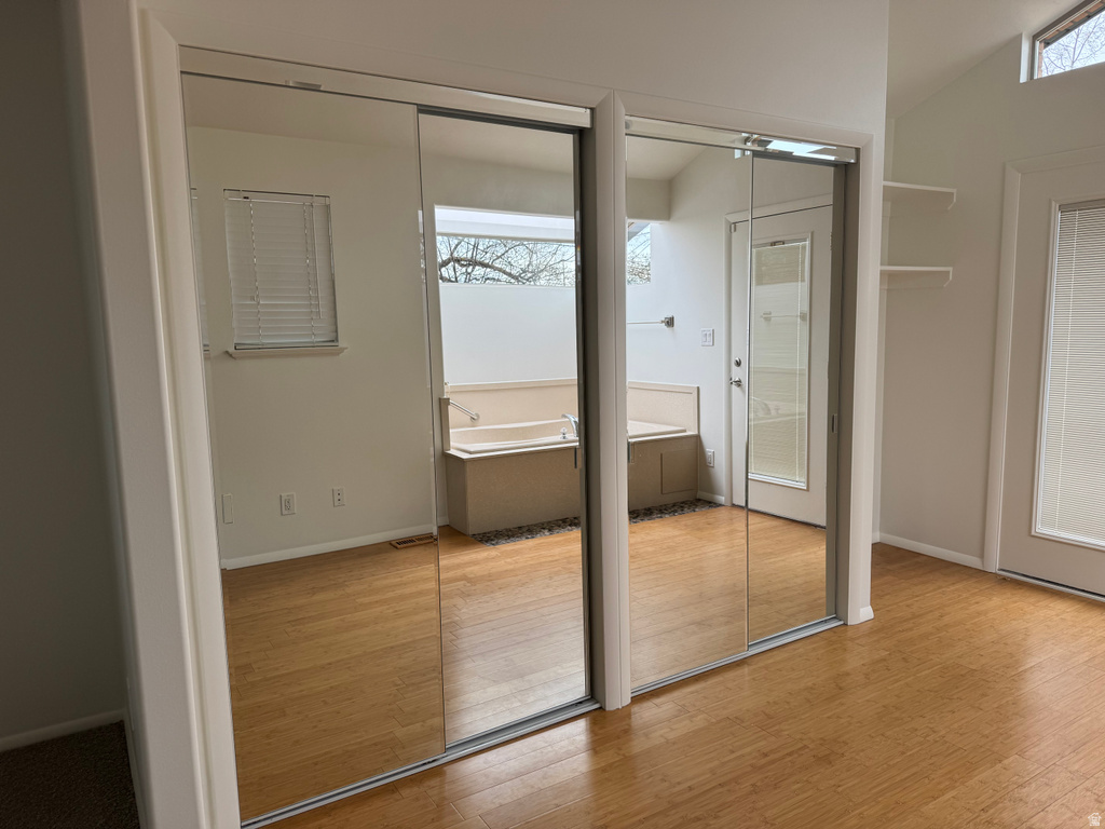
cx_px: 552
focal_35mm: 24
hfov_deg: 71.6
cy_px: 414
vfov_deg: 56.8
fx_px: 766
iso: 64
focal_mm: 6.76
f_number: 1.78
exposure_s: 1/237
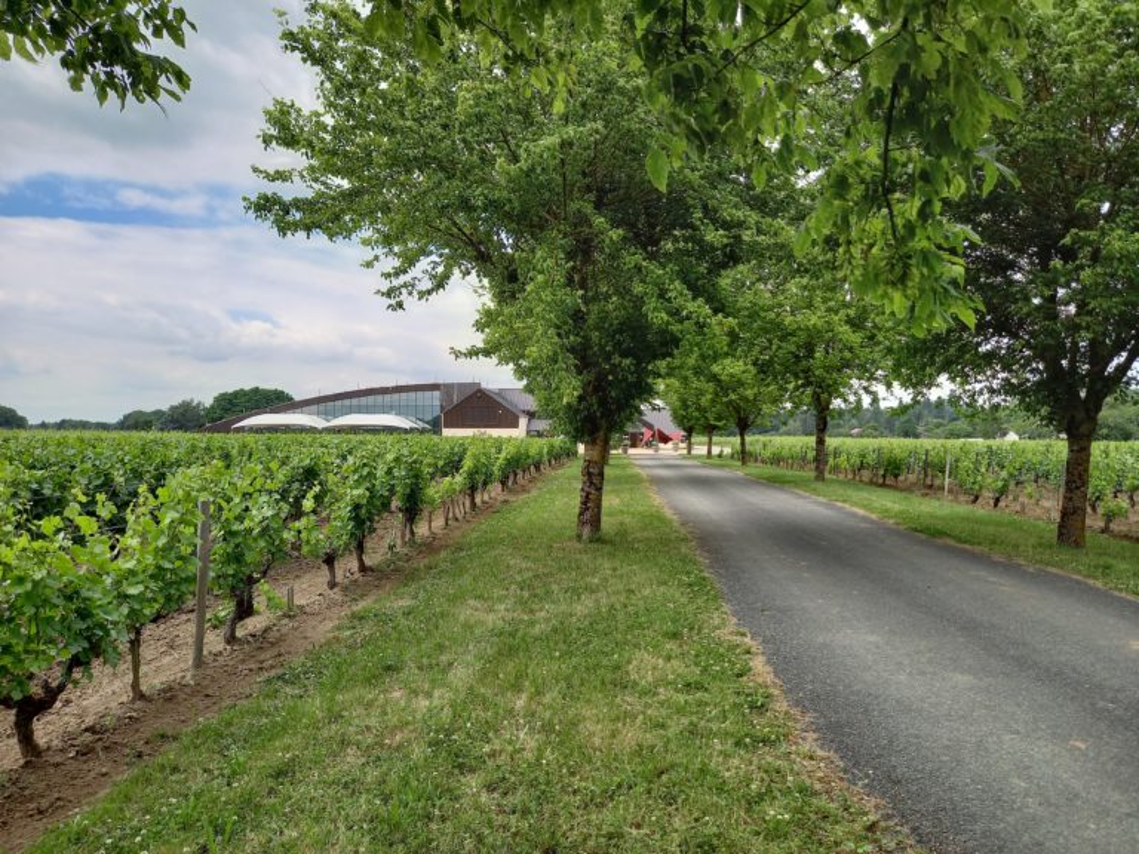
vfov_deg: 54.9
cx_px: 570
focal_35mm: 25
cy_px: 427
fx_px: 823
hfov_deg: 69.4
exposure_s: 1/603
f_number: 2
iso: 50
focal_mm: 4.6
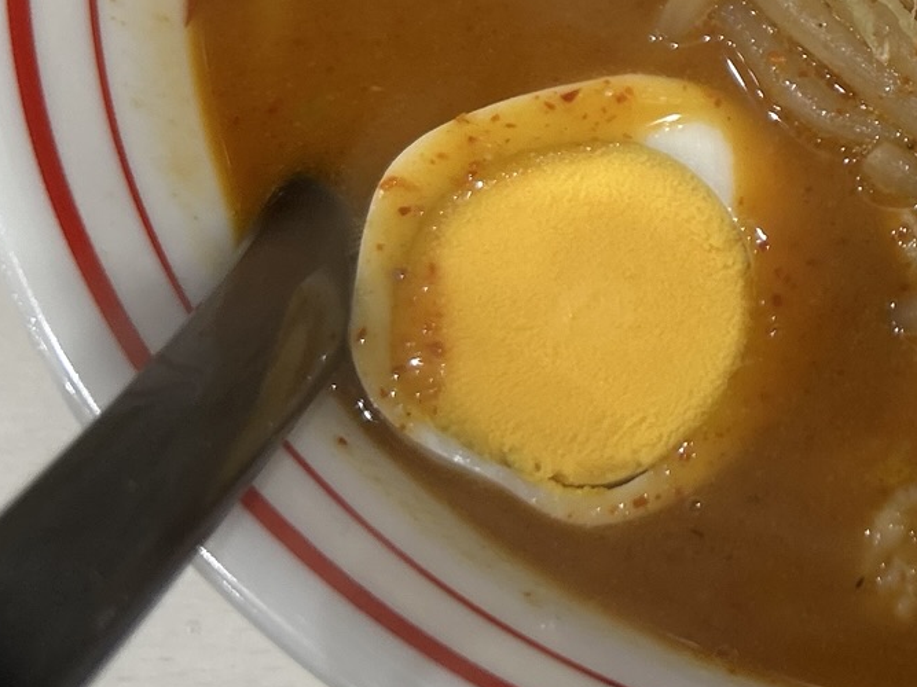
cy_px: -26
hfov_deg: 23.0
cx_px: 1096
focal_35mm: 78
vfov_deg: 18.3
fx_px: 2066
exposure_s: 1/50
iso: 64
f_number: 1.5
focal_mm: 5.7
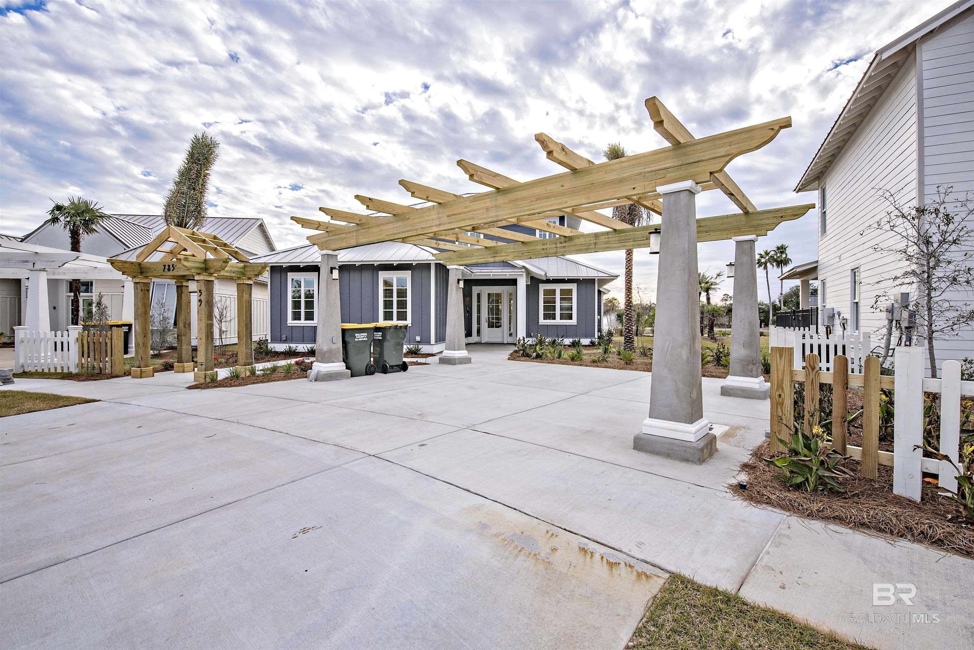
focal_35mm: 15
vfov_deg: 77.4
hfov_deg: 100.4
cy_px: 325
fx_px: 406
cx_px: 487
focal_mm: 15
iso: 250
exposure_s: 1/160
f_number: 16
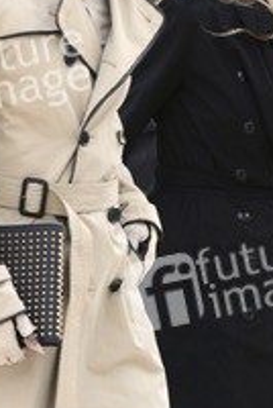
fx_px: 6801
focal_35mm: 600
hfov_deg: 2.3
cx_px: 46
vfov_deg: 3.4
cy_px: 182
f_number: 4
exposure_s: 1/250
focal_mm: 200
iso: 320
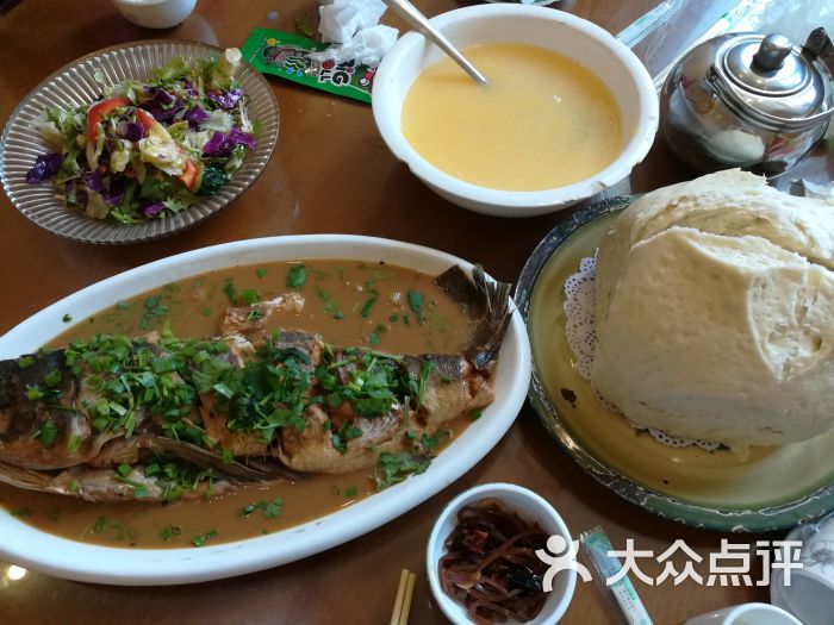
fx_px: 626
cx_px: 417
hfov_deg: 67.3
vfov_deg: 53.1
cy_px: 312
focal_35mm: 26
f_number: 2.2
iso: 160
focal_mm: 3.83
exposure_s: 1/30
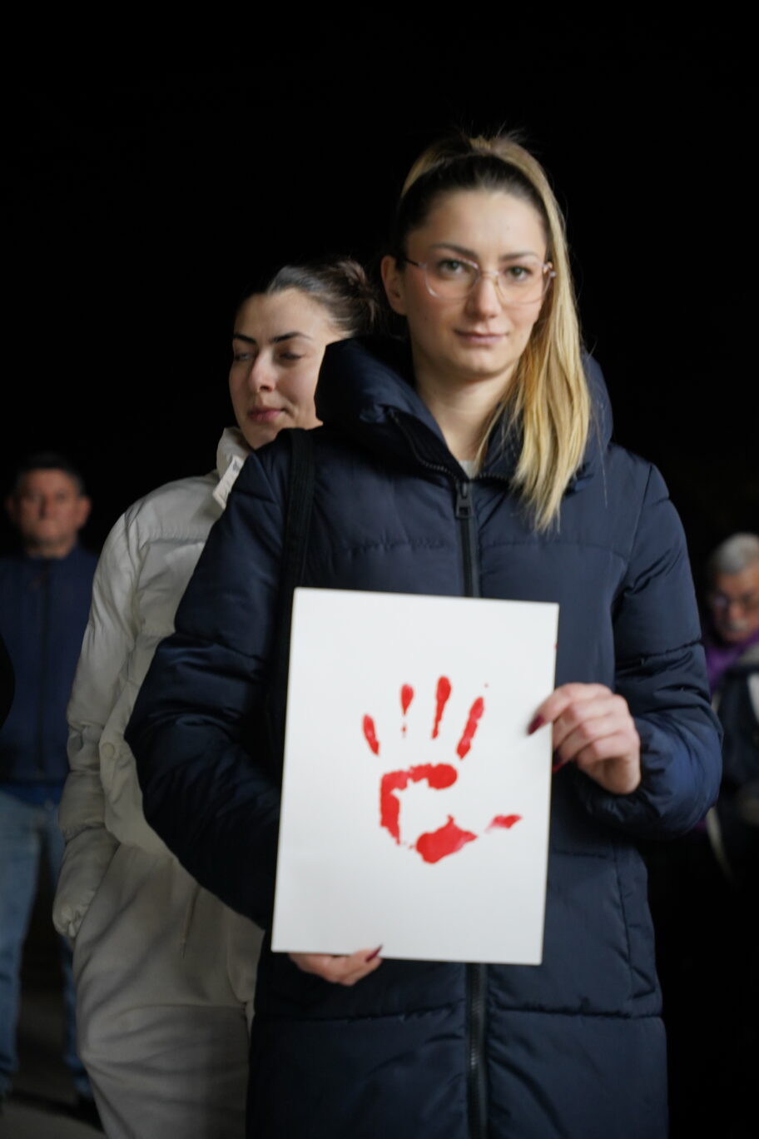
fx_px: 2214
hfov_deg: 19.5
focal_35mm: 70
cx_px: 380
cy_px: 570
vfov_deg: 28.8
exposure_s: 1/50
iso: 1600
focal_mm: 70
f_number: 2.8
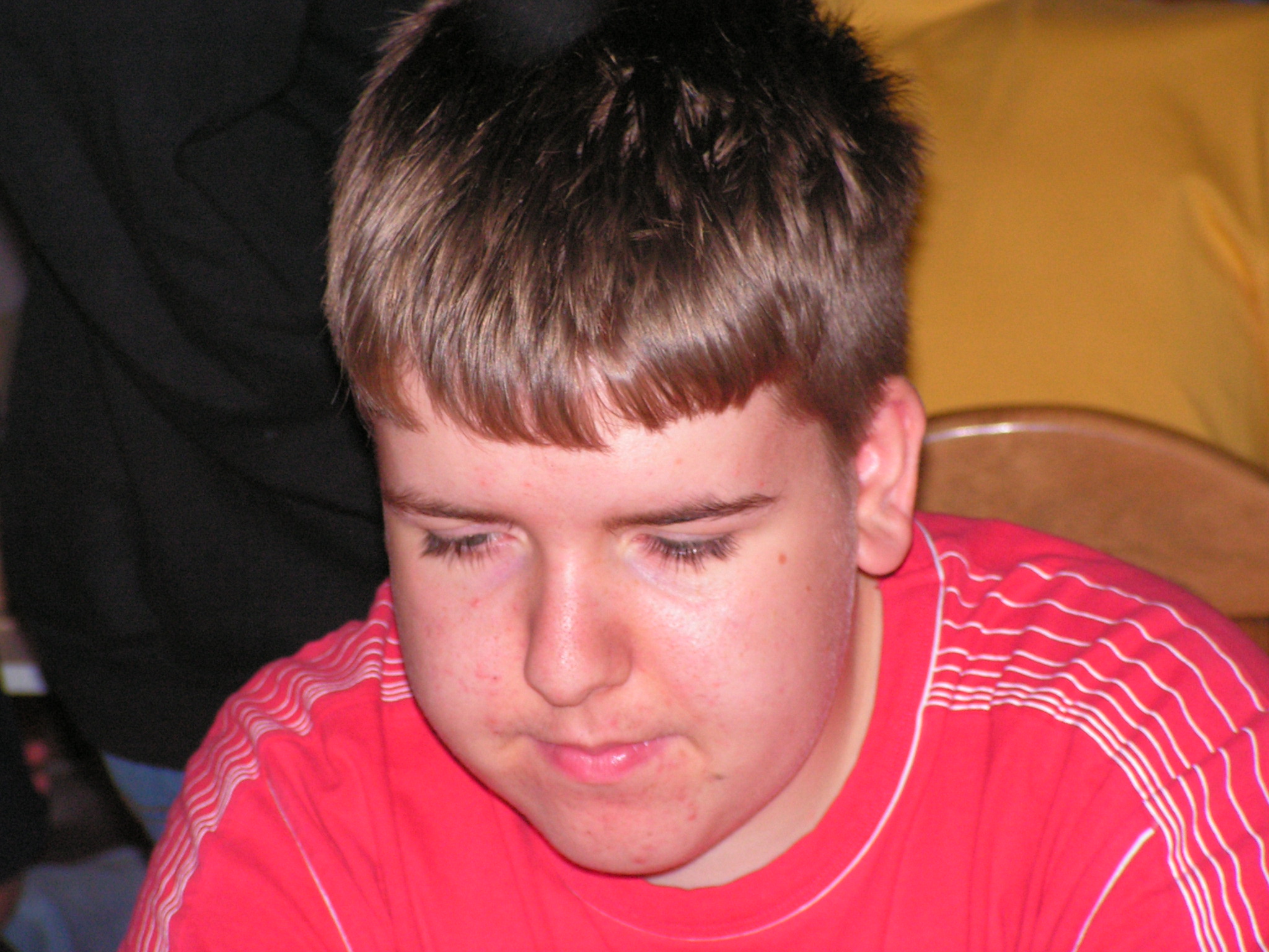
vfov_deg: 10.3
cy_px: 476
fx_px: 5279
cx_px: 634
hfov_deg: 13.7
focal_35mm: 144
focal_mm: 24
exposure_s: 1/160
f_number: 3.4
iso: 200
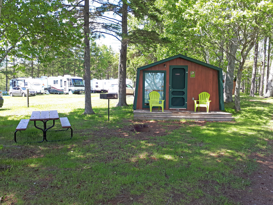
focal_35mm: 27
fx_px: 213
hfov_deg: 65.3
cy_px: 102
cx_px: 136
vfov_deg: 51.4
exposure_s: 1/147
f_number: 1.9
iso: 40
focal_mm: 3.6
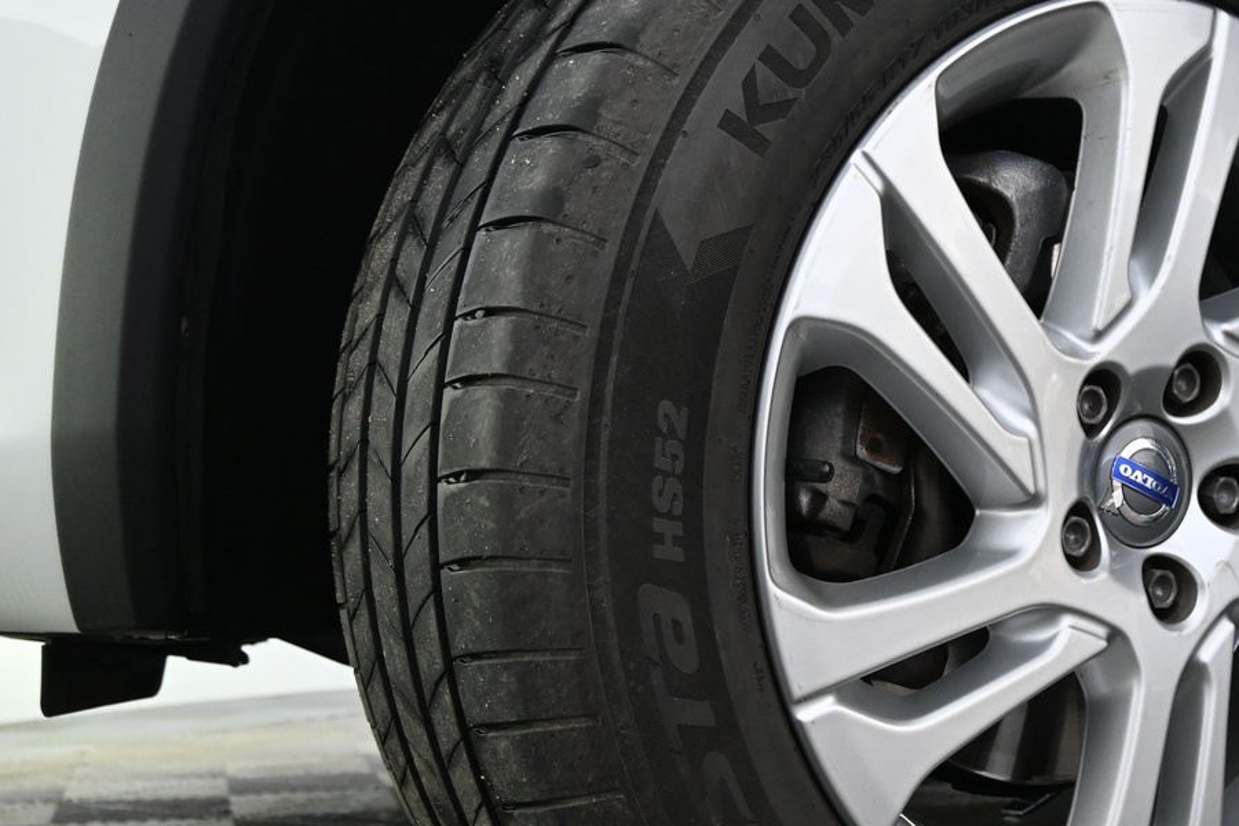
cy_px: 446
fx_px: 1905
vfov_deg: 24.5
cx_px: 1006
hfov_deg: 34.8
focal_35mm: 55
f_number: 3.8
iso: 1400
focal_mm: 20.5
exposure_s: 1/30
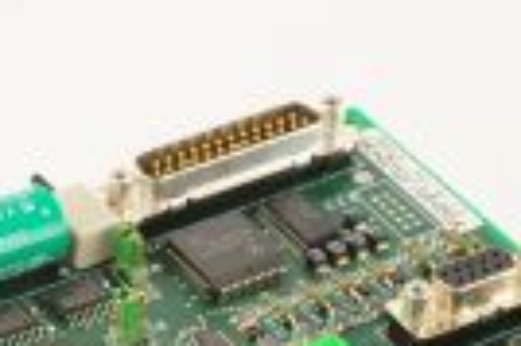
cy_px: 643
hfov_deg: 9.1
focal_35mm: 224
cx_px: 8
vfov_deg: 6.0
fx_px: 3238
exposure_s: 1/125
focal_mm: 50
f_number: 11
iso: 1600
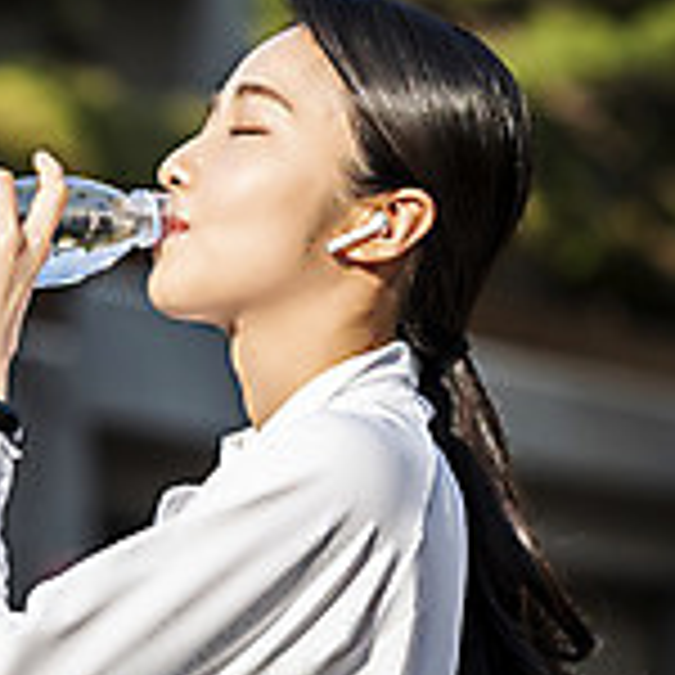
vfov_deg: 6.2
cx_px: 142
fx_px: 6265
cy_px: 274
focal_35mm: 284
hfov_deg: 6.2
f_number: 4
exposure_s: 1/1000
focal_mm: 125
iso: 160
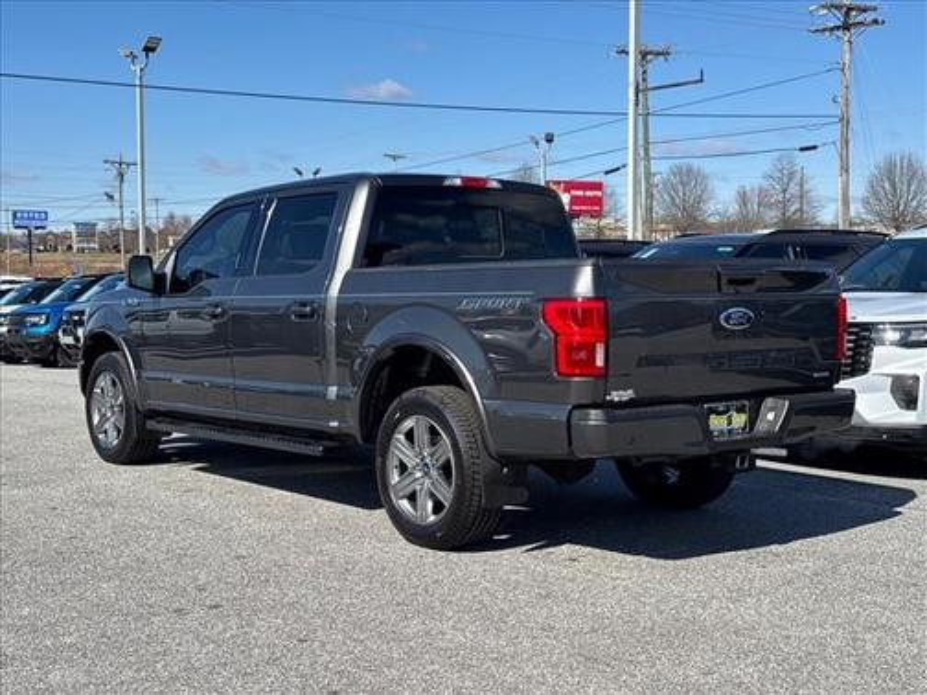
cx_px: 464
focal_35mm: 48
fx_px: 1285
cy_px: 348
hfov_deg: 39.7
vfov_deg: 30.3
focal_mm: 6.76
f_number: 1.78
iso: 64
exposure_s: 1/4608
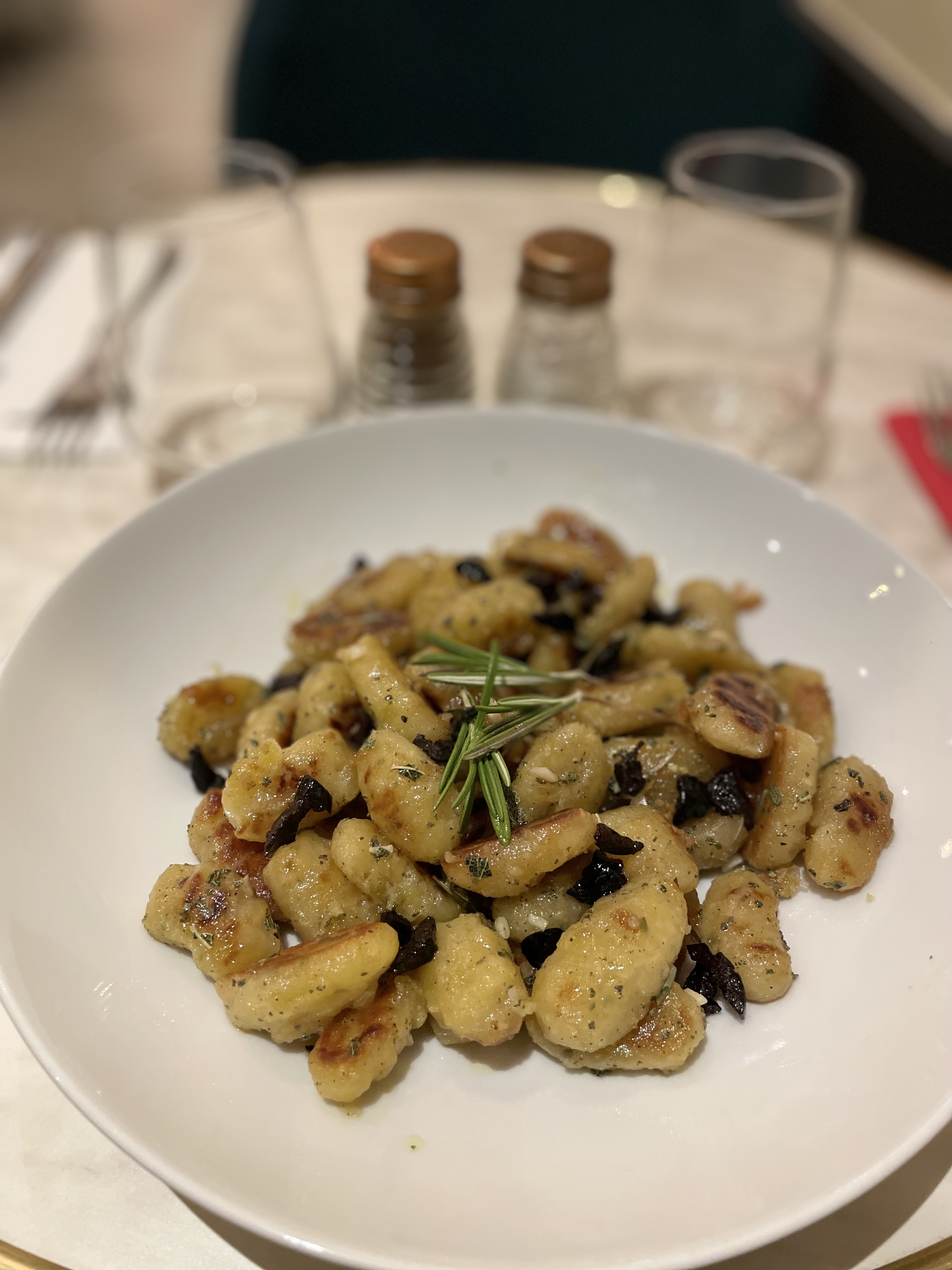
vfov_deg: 67.3
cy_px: 635
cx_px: 476
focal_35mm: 26
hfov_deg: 53.1
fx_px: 953
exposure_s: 1/50
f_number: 1.6
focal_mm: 4.2
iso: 250
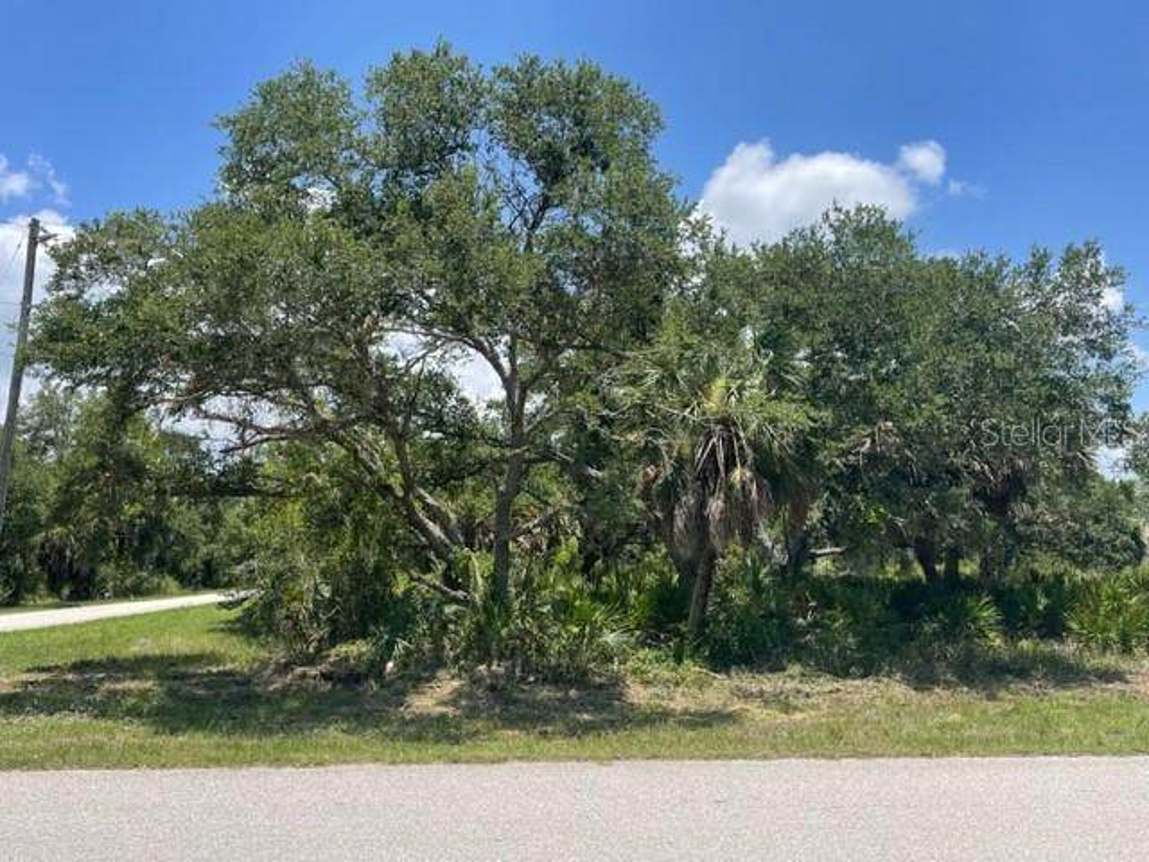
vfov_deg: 53.1
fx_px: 863
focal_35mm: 26
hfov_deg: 67.3
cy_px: 431
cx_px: 574
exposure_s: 1/2564
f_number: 1.6
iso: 32
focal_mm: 4.2
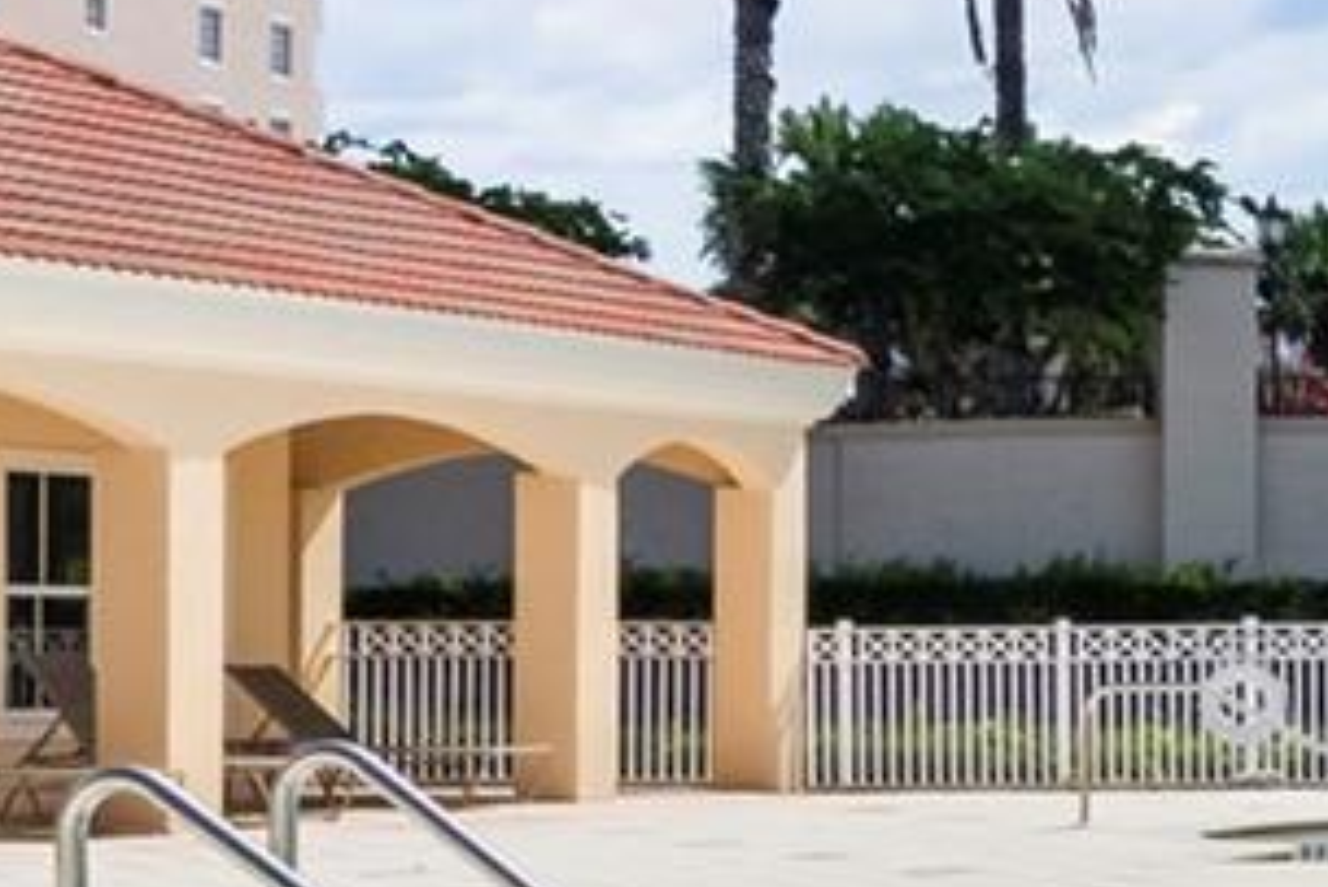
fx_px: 3690
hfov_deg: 15.3
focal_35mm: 100
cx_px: 2839
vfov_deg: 13.7
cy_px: 581
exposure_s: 1/320
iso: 640
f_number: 8
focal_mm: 13
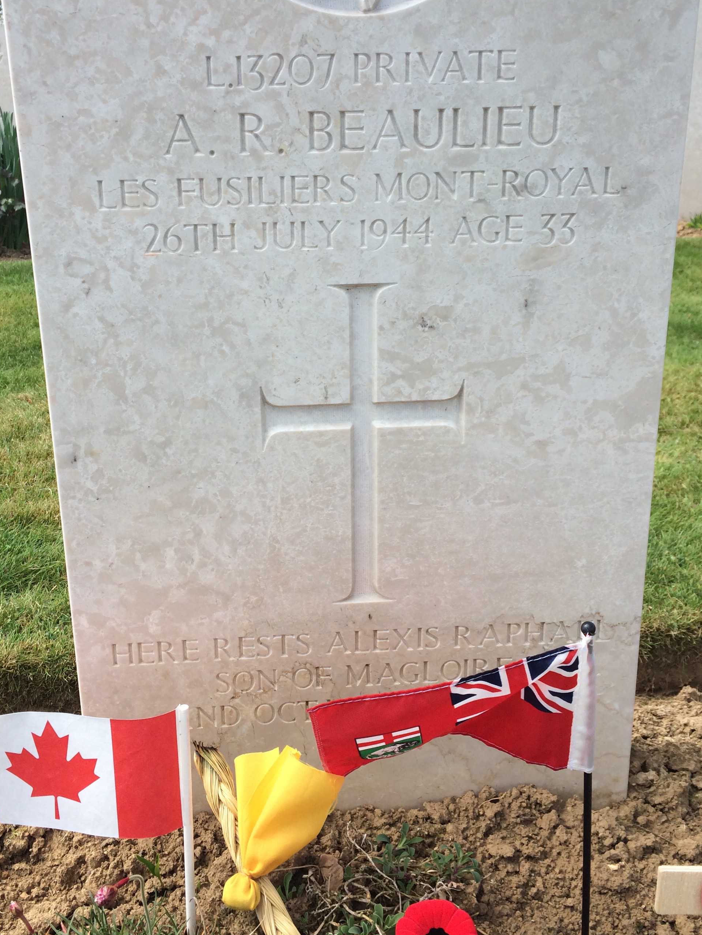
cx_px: 322
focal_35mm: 37
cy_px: 412
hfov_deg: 38.6
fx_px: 1000
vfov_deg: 50.0
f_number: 2.2
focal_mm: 4.15
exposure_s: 1/695
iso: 32
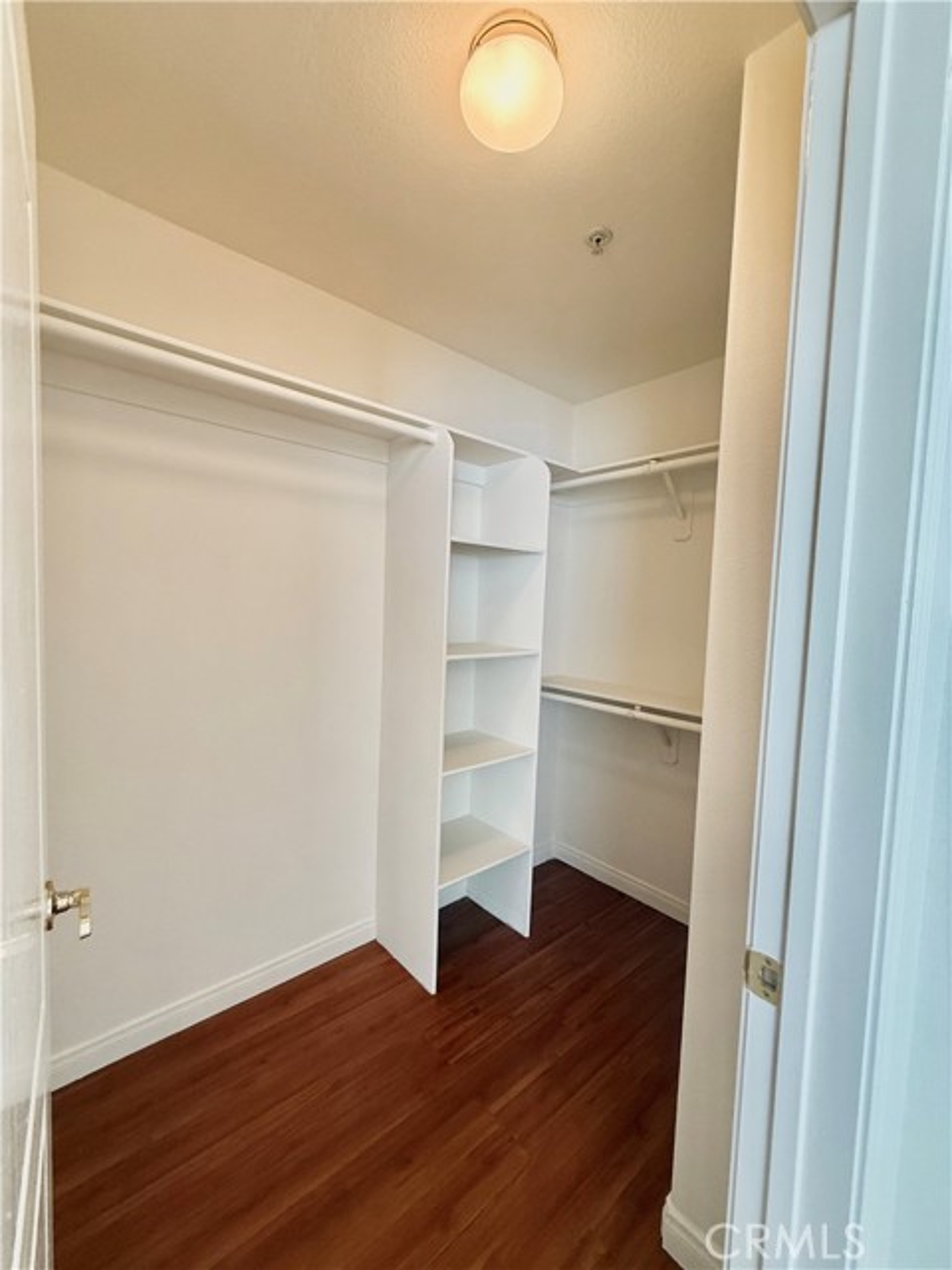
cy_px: 635
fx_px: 513
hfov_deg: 85.7
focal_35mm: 14
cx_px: 476
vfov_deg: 102.1
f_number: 2.2
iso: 200
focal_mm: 2.22
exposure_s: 1/60
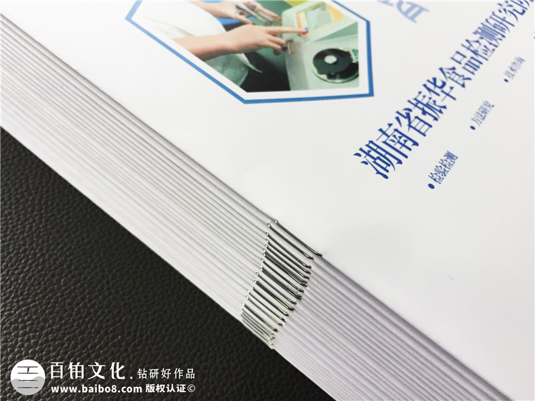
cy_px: 200
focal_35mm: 29
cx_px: 268
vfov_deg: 48.2
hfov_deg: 61.7
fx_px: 448
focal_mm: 4.15
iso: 50
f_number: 2.2
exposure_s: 1/33
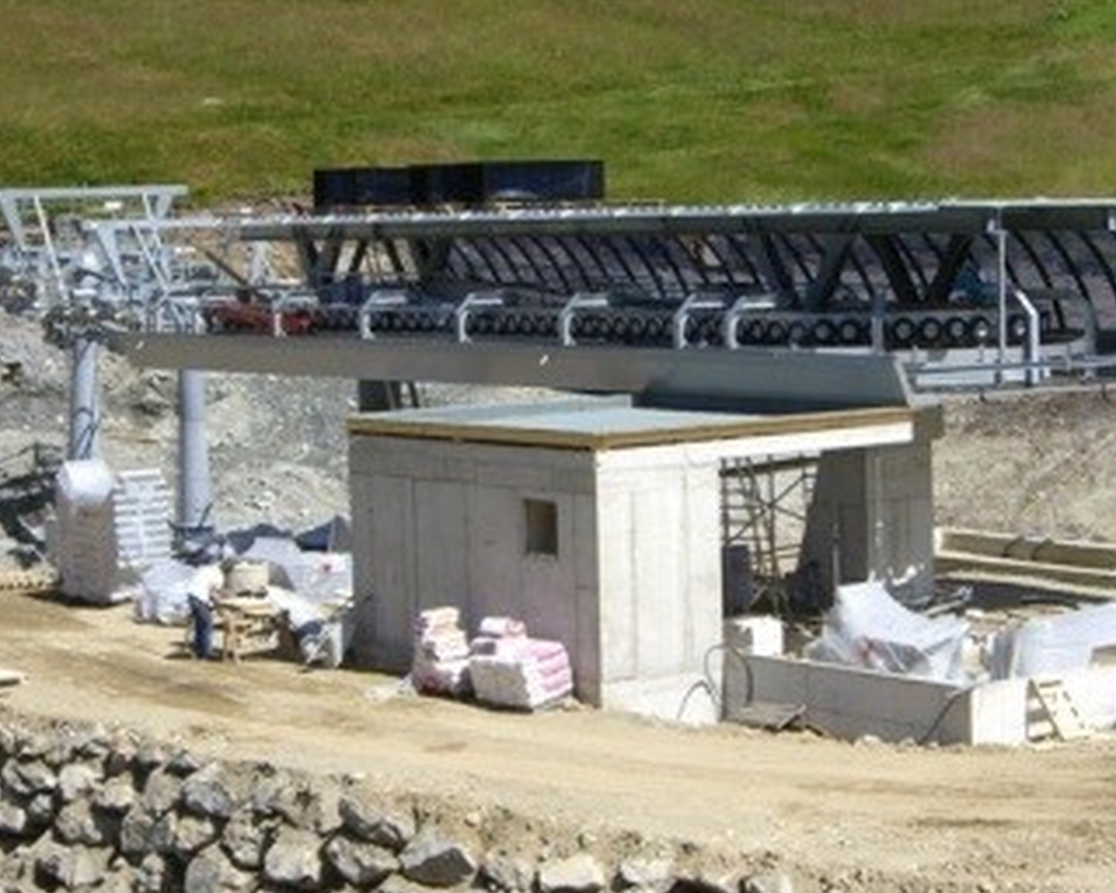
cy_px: 392
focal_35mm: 95
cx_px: 586
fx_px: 3138
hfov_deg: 20.2
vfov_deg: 16.2
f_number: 6.5
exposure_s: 1/250
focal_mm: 12.8
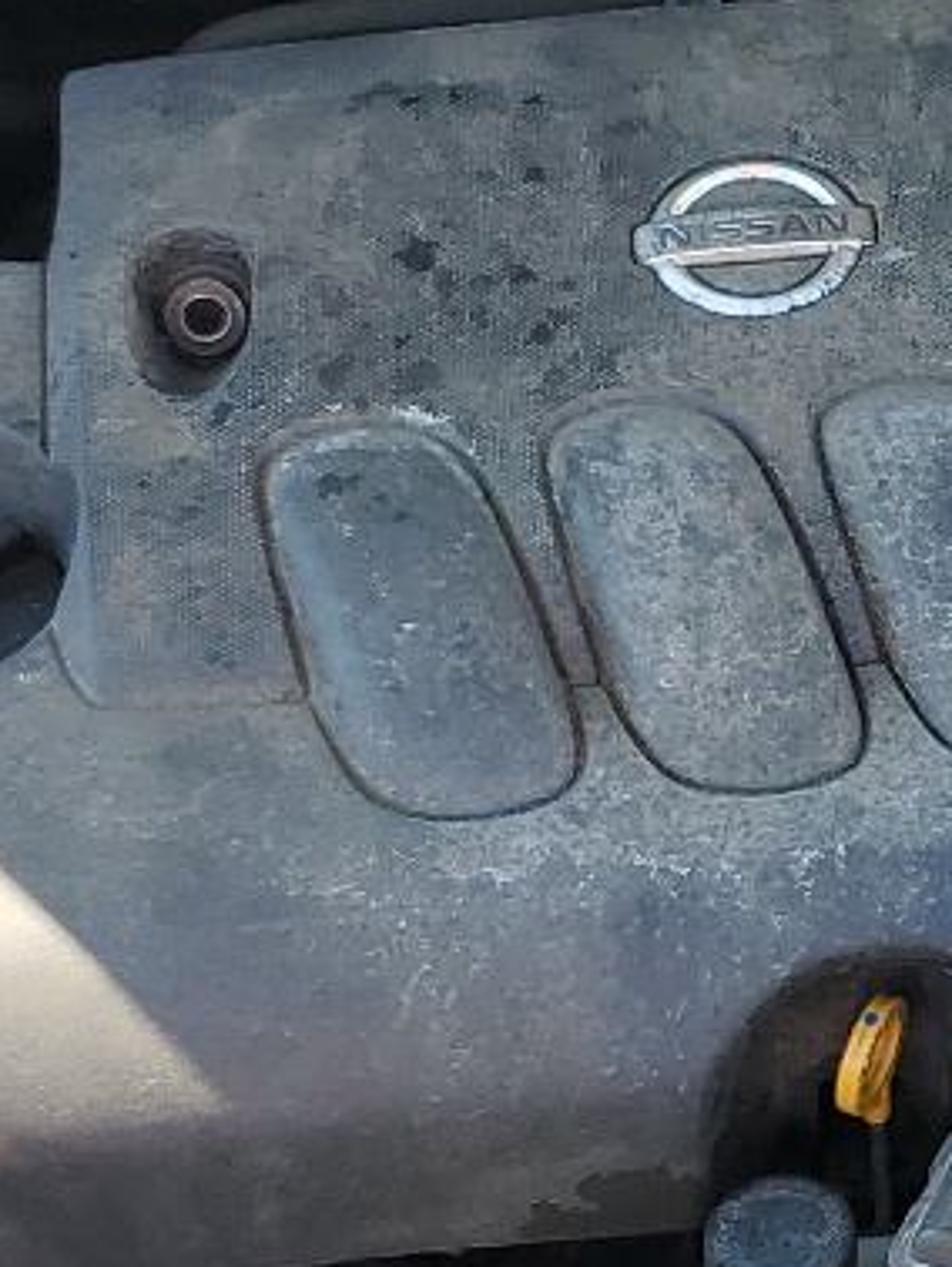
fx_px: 4029
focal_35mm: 110
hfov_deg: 13.0
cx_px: 1277
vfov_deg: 17.9
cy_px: 577
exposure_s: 1/526
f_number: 1.5
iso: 50
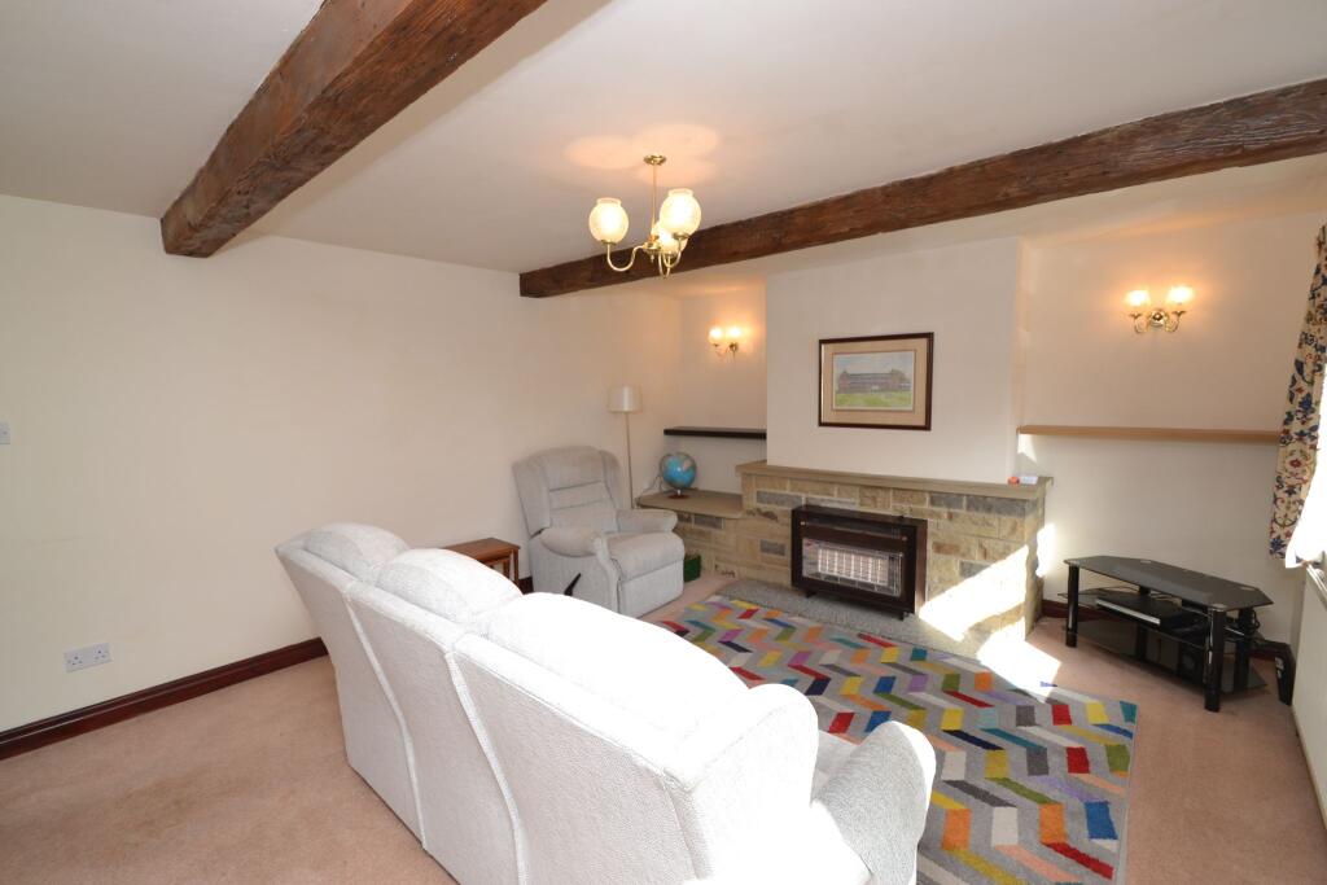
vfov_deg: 77.3
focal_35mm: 15
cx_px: 664
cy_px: 442
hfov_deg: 100.4
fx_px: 553
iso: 360
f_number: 5.6
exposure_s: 1/125
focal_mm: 10
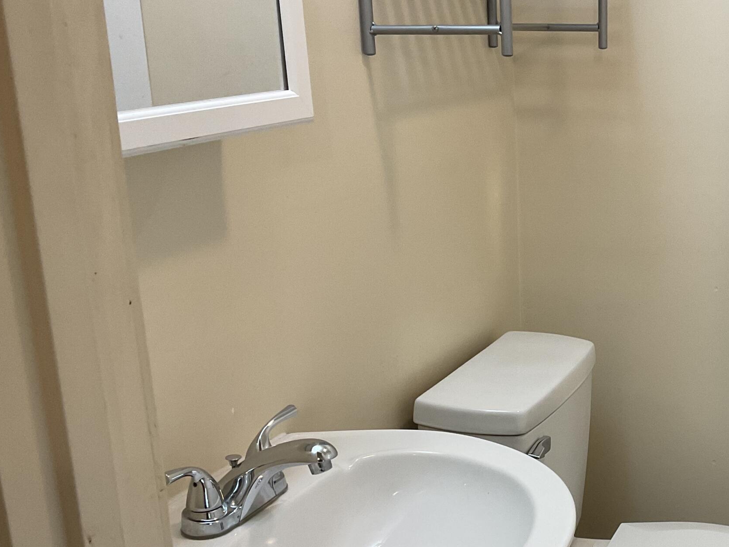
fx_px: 1095
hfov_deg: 35.3
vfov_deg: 27.9
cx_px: 616
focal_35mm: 52
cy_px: 343
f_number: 1.8
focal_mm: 3
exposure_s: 1/60
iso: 80
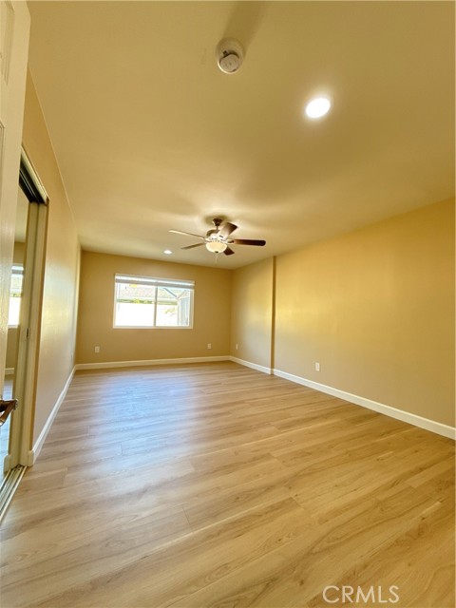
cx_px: 228
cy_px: 304
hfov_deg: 85.7
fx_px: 246
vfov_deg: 102.1
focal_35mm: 14
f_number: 2.2
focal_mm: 2.22
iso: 250
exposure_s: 1/120
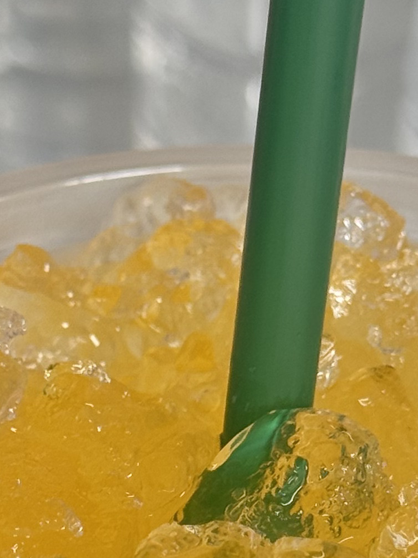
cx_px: 164
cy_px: 628
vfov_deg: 10.1
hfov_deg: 7.7
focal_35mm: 193
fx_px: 3108
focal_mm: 6.76
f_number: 1.78
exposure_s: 1/213
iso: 50
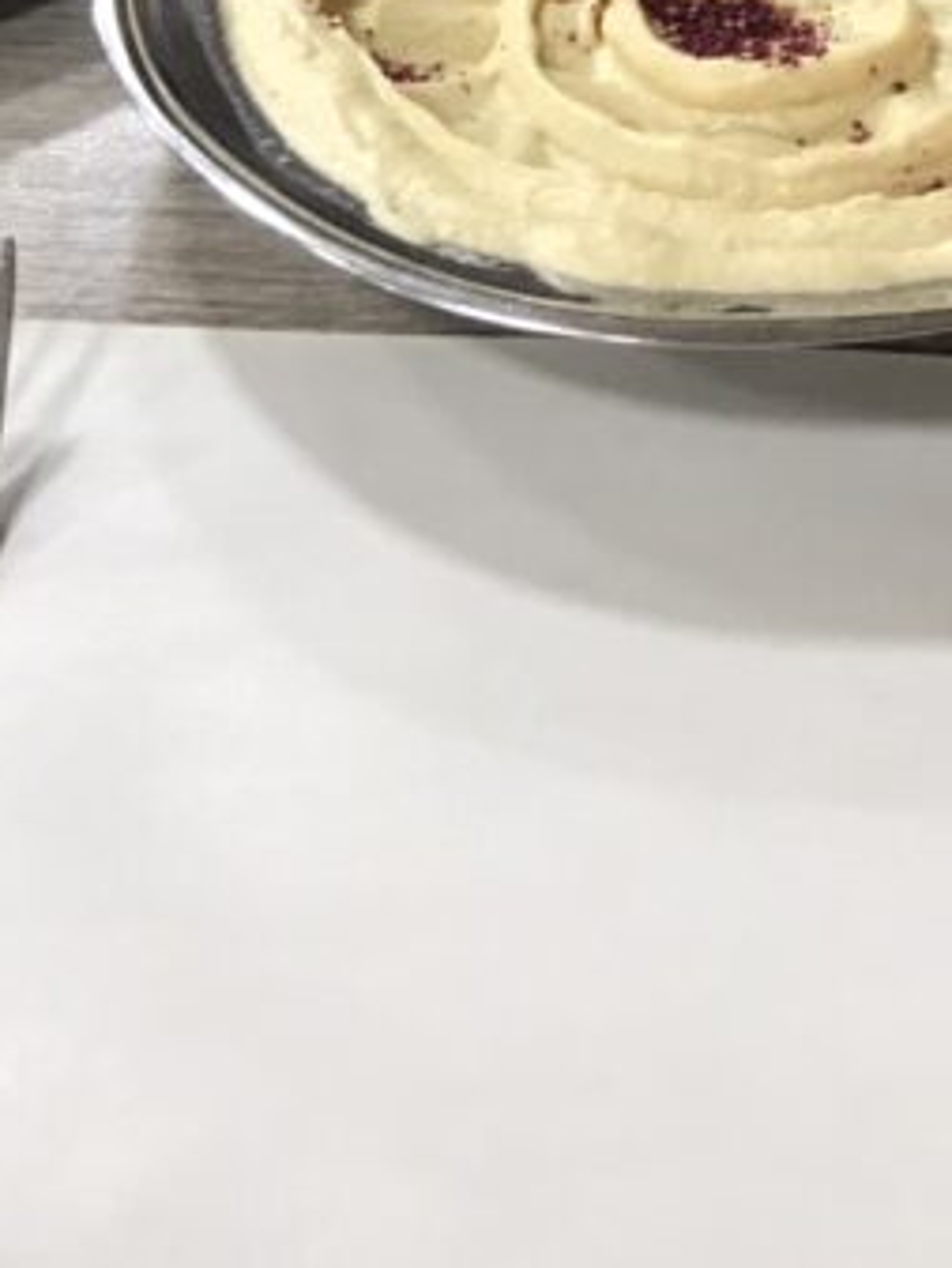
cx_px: 832
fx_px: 3115
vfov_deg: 20.8
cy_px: -410
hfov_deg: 17.2
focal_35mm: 85
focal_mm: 3.99
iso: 25
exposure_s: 1/33
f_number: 1.8
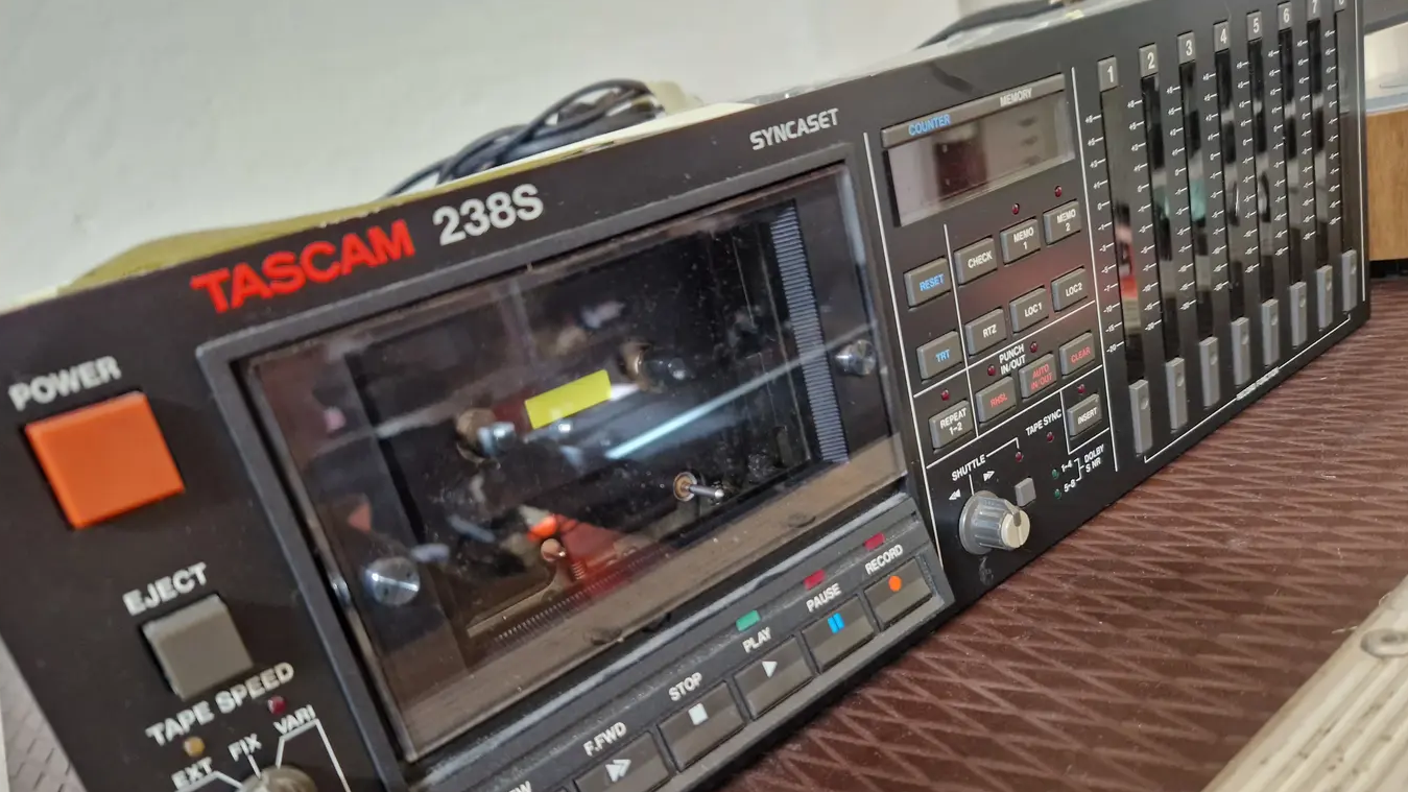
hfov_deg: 71.9
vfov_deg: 44.0
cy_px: 498
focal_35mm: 26
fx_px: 971
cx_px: 698
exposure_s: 1/100
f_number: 1.8
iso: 500
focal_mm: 5.4
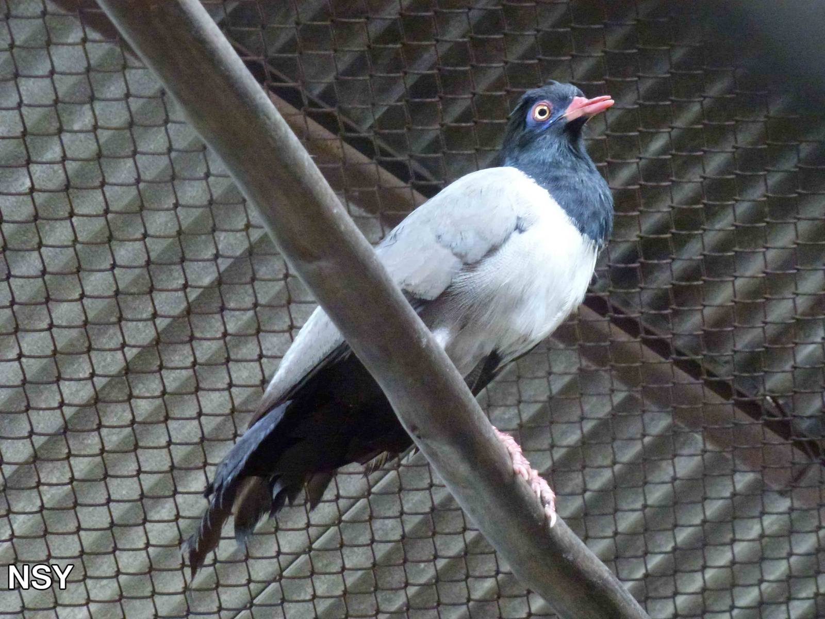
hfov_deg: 11.8
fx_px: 4004
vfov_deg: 8.8
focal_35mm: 168
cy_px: 310
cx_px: 412
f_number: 5.4
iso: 800
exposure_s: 1/8
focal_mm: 30.1
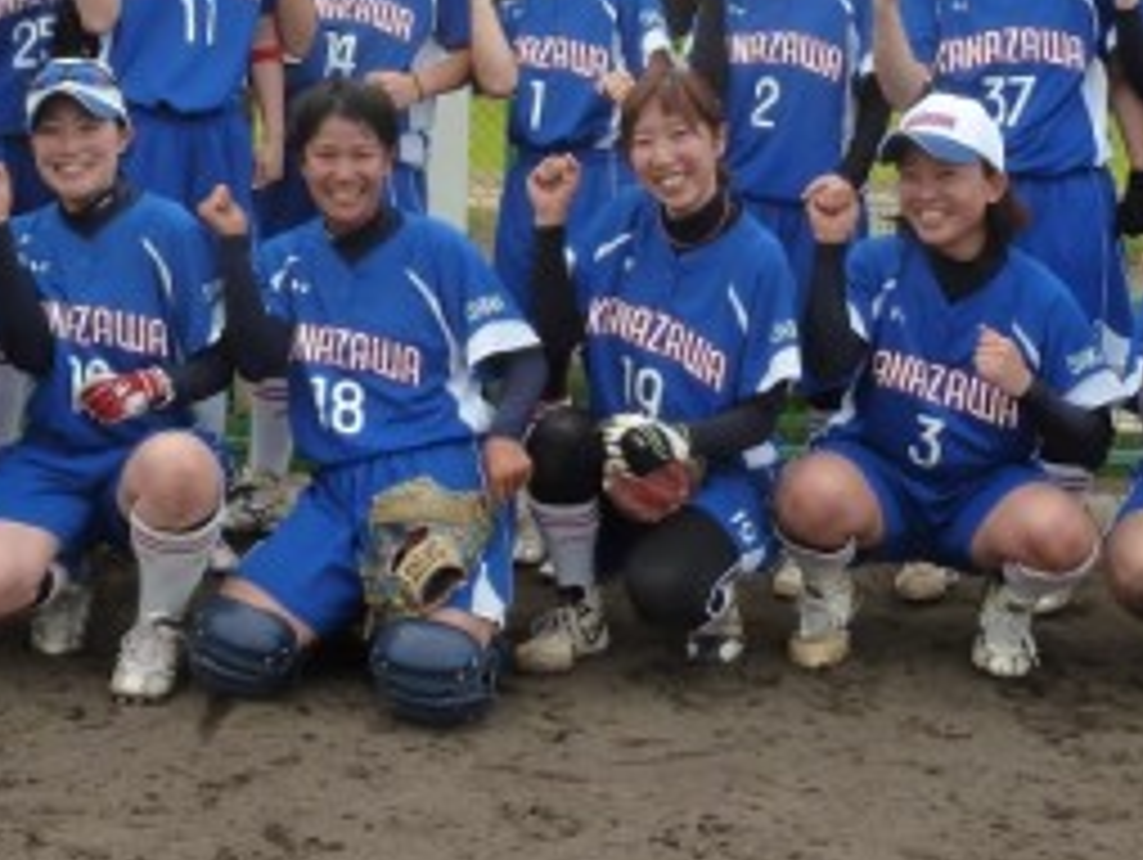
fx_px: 1950
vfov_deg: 23.9
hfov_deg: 32.6
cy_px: 32
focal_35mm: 59
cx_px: 450
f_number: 4
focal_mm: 4.1
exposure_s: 1/200
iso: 125
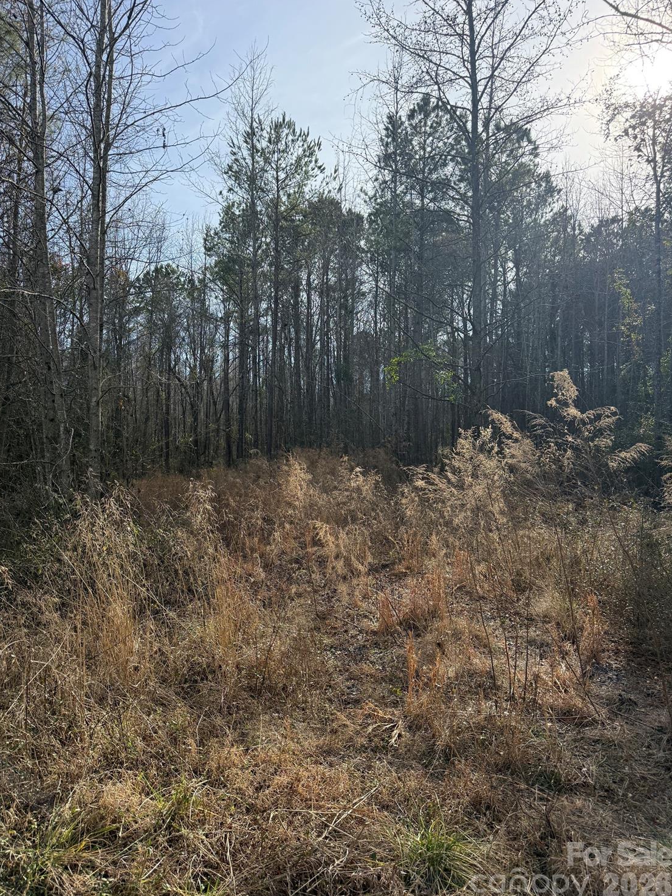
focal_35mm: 25
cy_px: 443
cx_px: 326
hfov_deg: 54.9
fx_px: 647
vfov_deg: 69.4
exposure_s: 1/3425
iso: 100
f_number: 1.78
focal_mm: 6.76
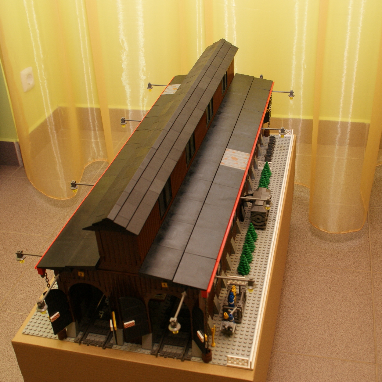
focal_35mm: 43
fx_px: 537
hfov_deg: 39.1
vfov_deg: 39.2
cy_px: 191
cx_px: 206
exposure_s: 1/60
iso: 400
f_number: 5.6
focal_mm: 22
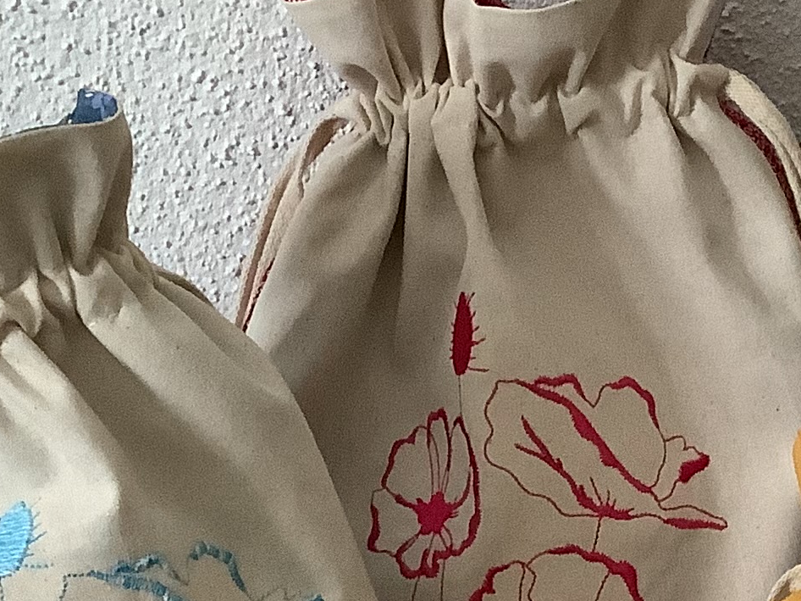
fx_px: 2475
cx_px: 660
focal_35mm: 107
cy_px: 746
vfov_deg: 13.4
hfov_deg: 18.2
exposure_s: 1/33
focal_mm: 3.3
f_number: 2.4
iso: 400
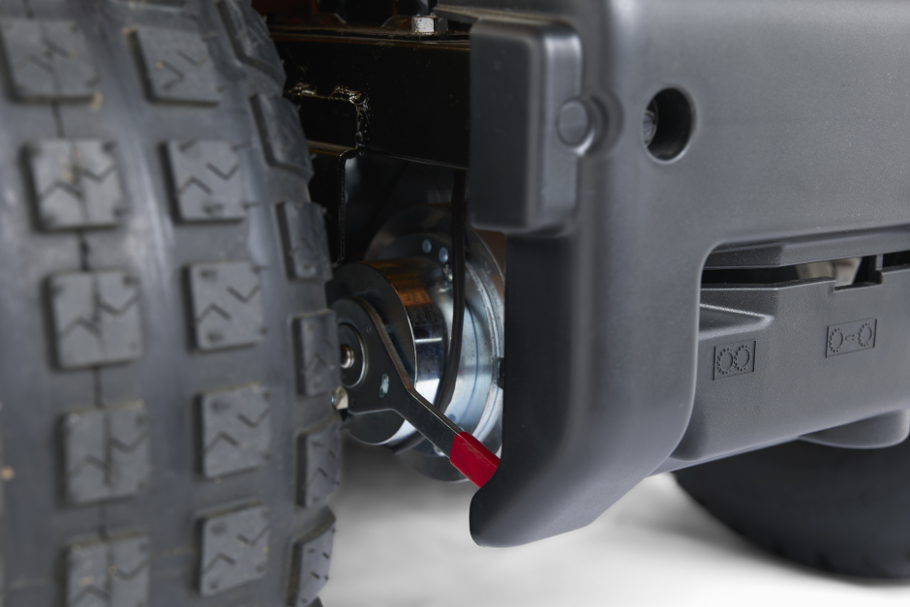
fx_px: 1416
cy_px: 304
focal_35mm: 56
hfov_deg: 35.6
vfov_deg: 24.2
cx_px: 455
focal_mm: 56
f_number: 5.6
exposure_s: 1/160
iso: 50
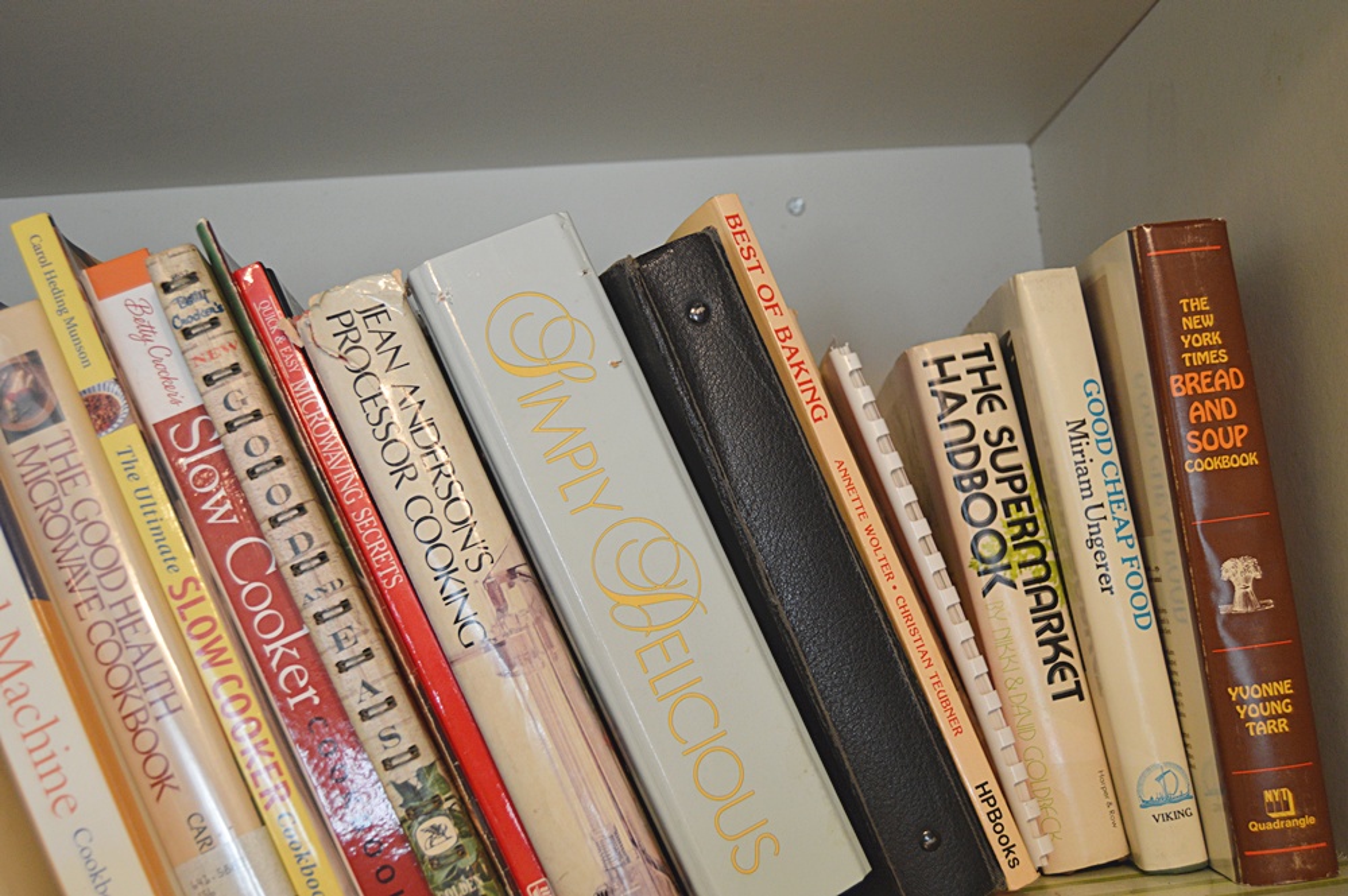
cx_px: 674
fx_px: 1459
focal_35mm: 39
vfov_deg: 34.2
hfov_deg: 49.6
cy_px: 448
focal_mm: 26
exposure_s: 1/60
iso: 720
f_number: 4
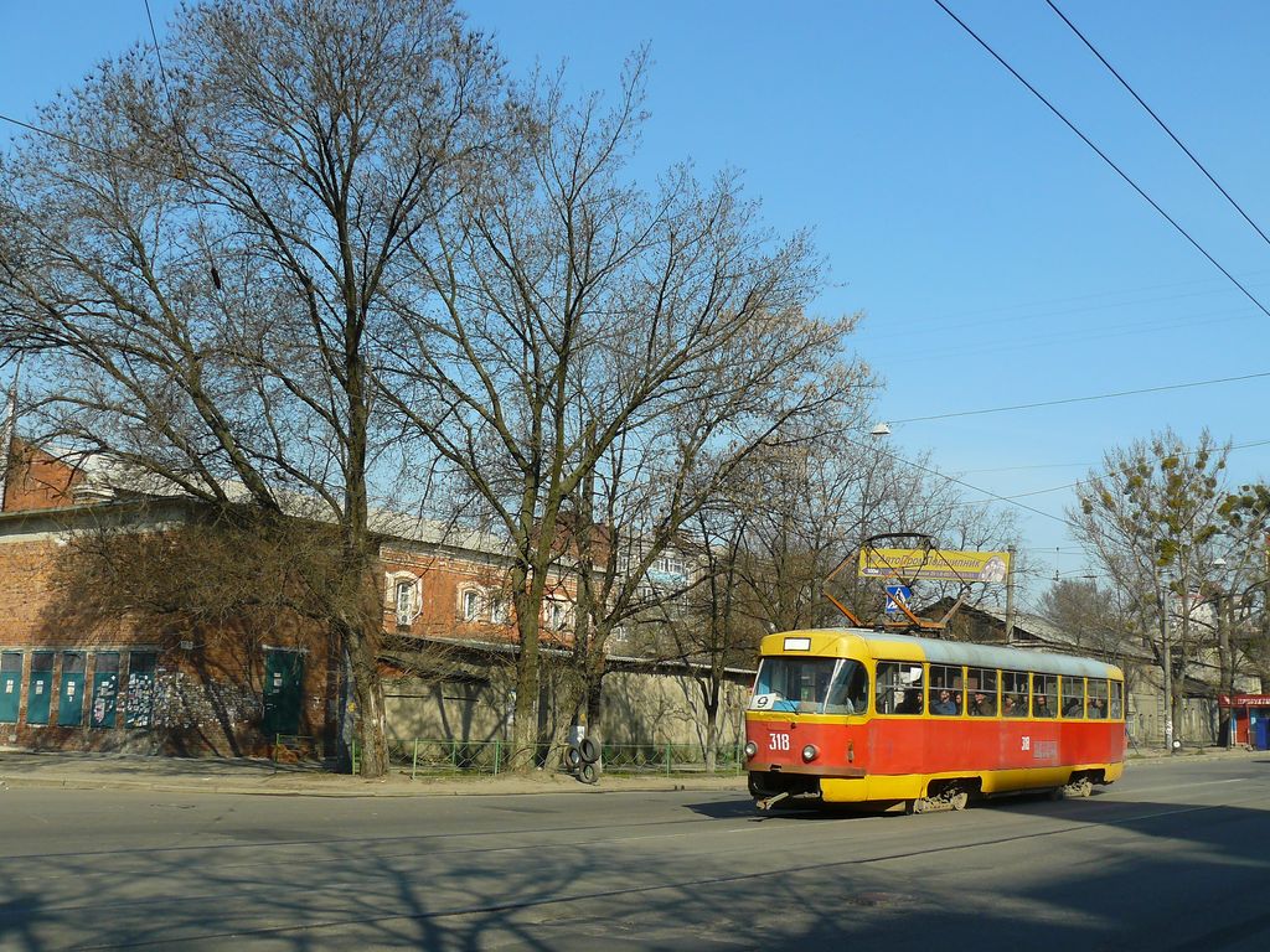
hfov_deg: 51.4
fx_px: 1321
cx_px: 635
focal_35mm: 36
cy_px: 476
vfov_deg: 39.7
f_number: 4
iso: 100
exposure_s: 1/640
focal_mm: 6
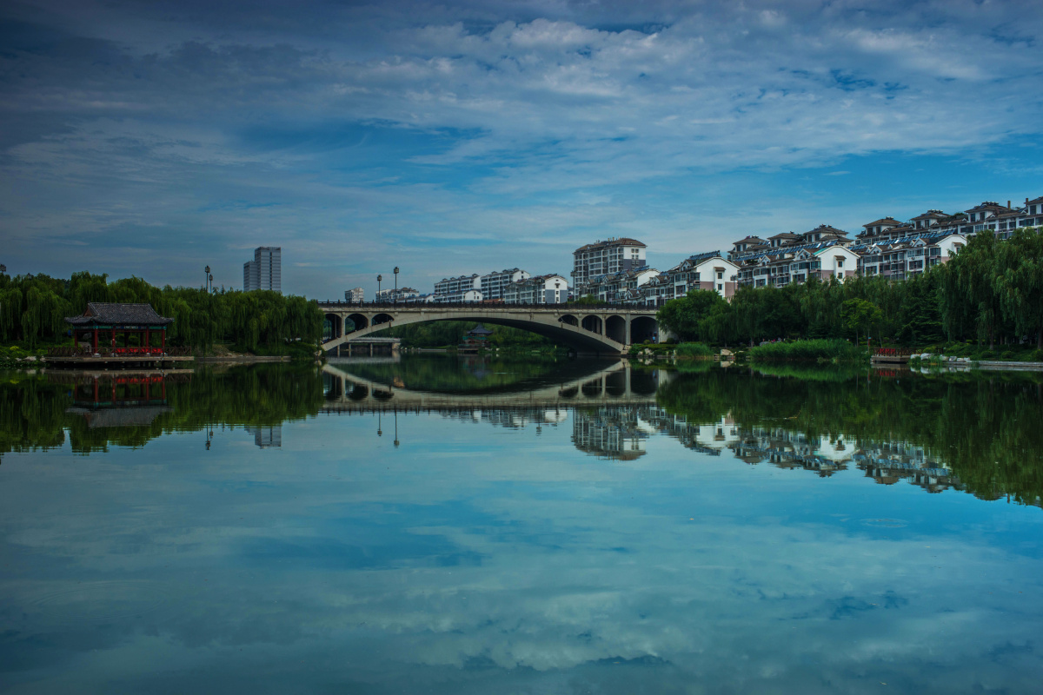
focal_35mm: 35
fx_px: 1014
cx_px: 522
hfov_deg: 54.4
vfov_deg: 37.9
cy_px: 348
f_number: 11
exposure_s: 1/125
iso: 100
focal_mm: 35
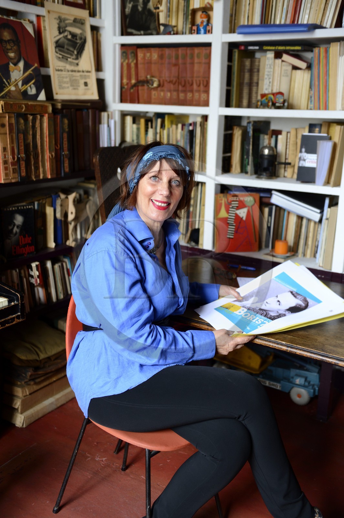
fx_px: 574
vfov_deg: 48.5
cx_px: 172
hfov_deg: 33.3
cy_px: 259
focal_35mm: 40
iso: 800
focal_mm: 40
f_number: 2.8
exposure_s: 1/100
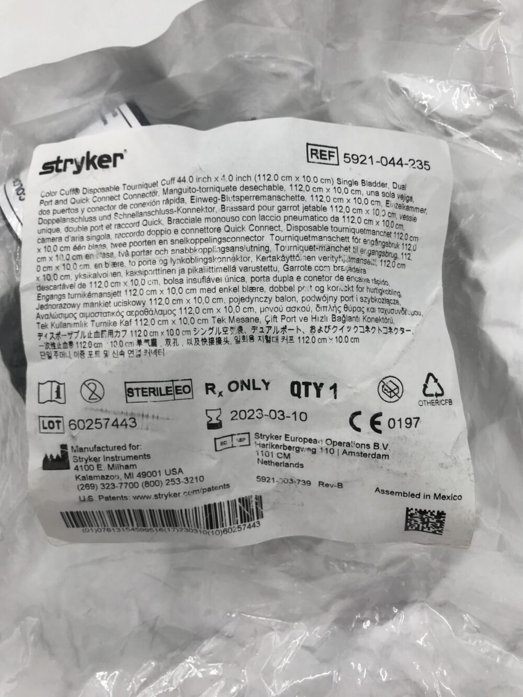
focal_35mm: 28
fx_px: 564
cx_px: 262
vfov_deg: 63.4
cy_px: 348
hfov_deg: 49.8
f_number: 1.8
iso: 20
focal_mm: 3.99
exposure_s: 1/130
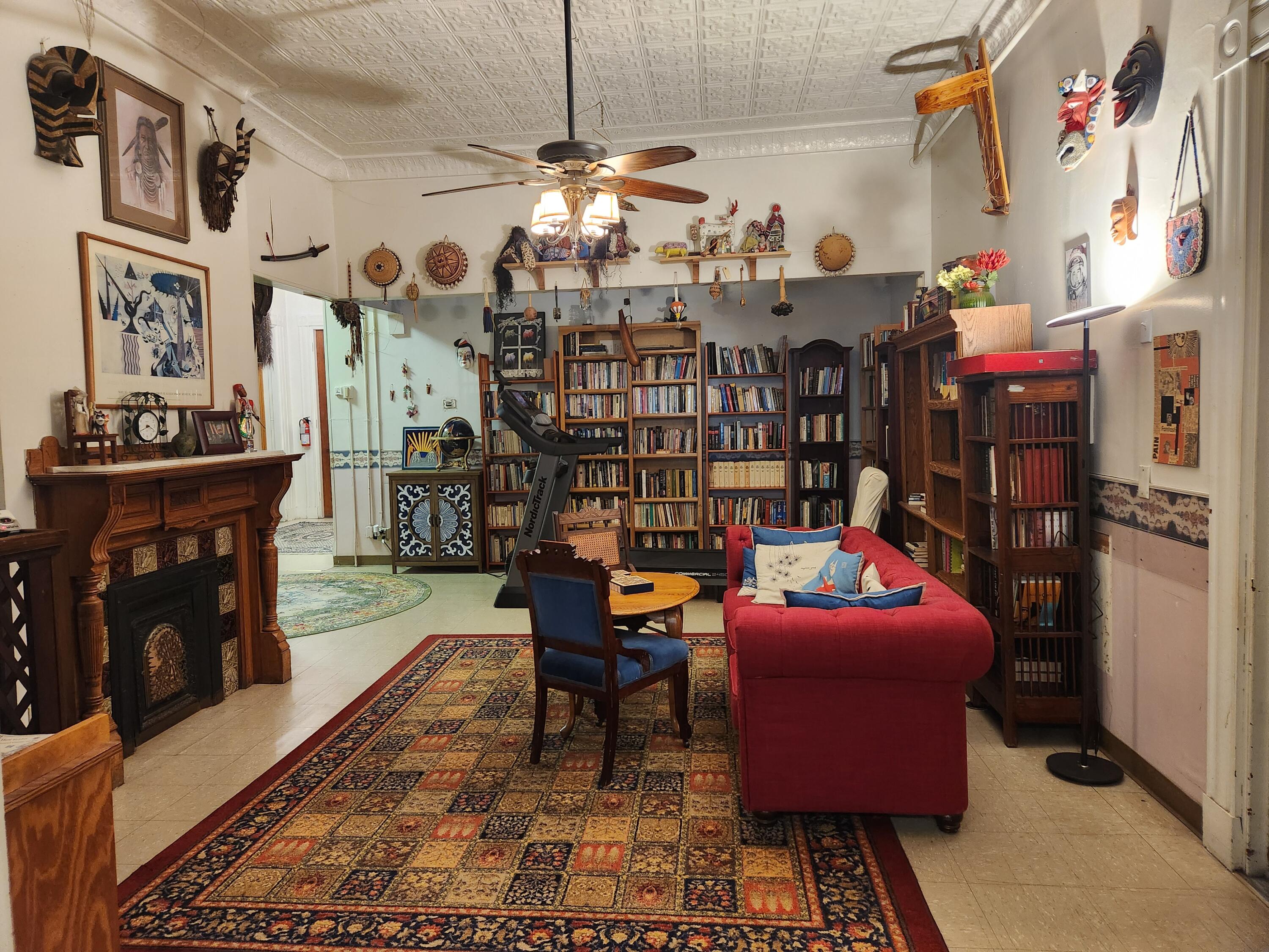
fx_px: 843
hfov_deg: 73.9
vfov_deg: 58.9
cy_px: 476
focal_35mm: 23
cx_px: 634
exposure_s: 1/60
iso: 640
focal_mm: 5.4
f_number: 1.8
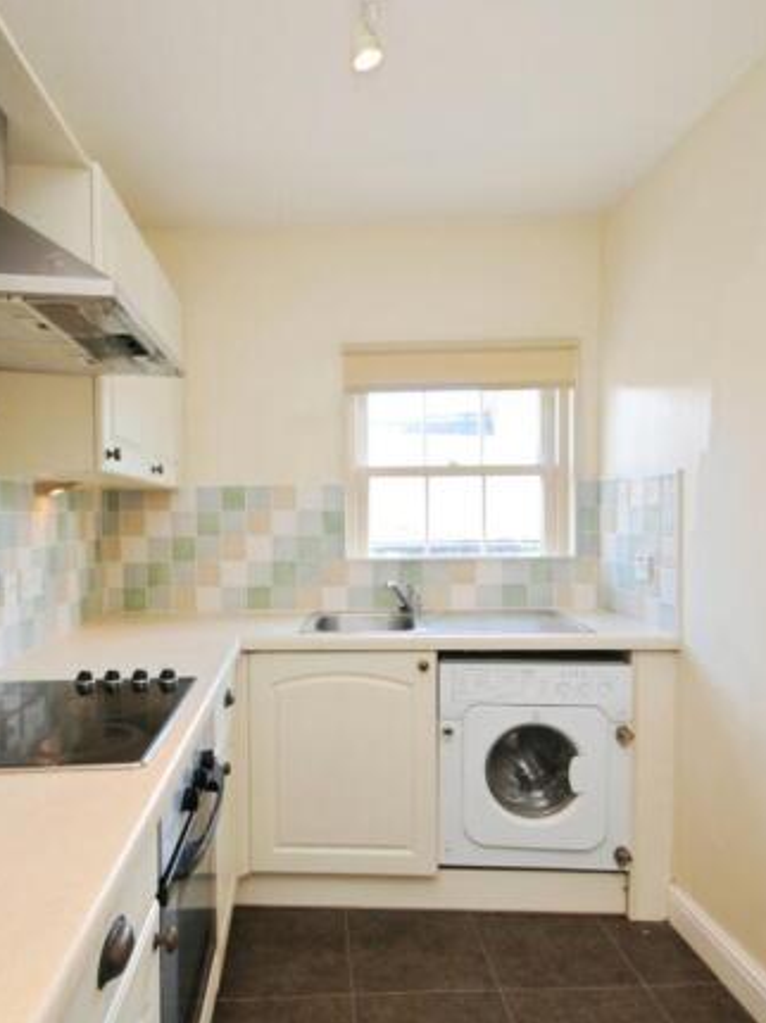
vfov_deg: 76.4
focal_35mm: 22
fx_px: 650
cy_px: 516
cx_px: 388
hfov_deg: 61.0
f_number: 5.6
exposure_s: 1/20
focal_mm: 10
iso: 200
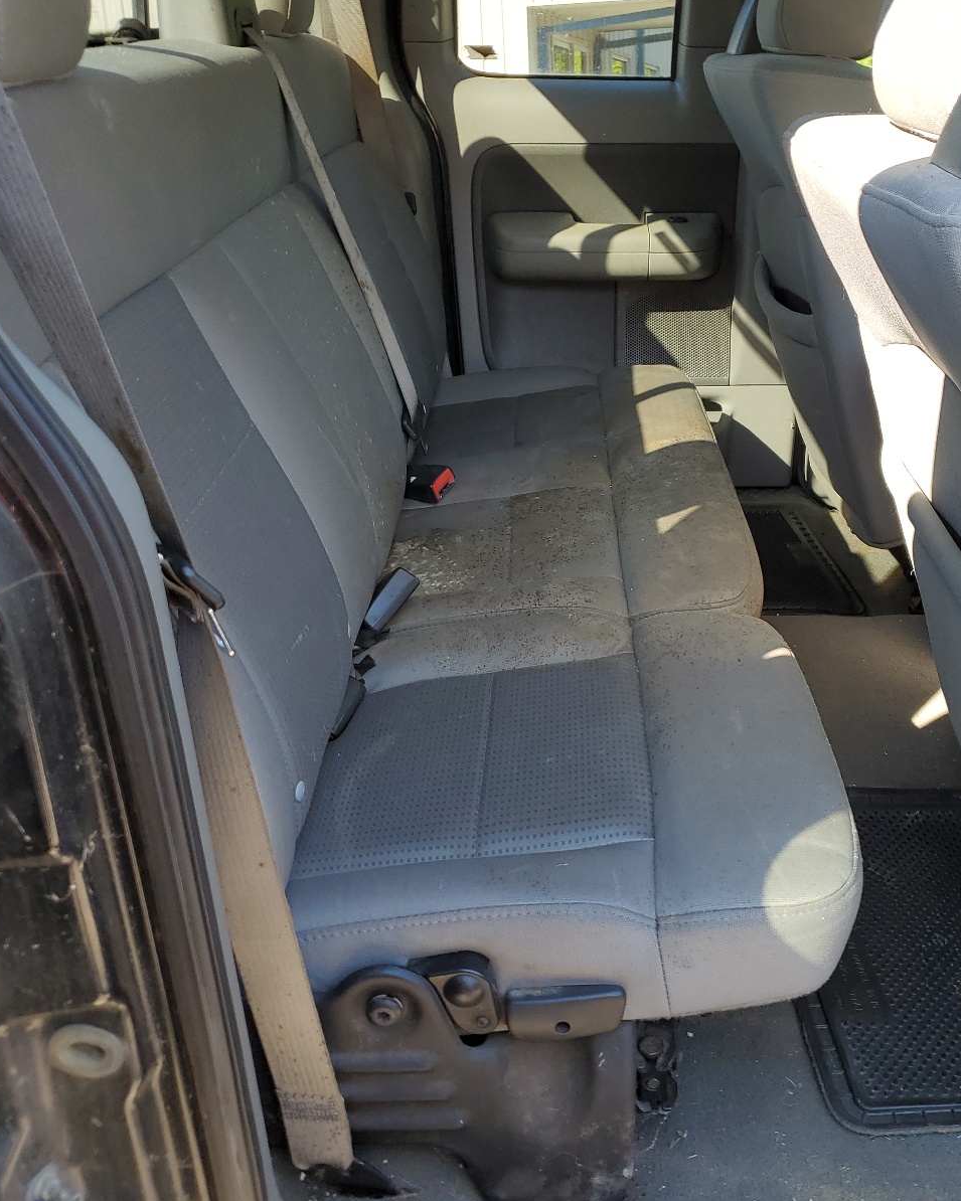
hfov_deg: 43.0
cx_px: 599
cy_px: 600
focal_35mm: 34
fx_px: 1209
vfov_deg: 52.8
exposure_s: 1/217
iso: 50
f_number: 1.5
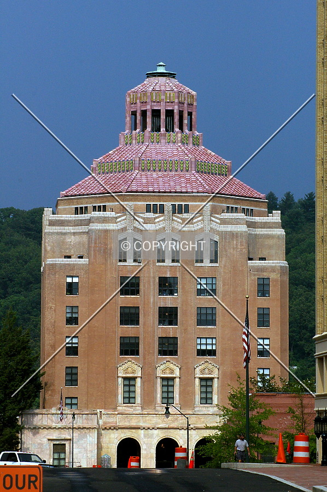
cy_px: 246
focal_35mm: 165
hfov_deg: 8.3
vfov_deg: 12.5
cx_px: 164
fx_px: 2253
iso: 800
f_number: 11
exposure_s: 1/1500
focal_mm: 110
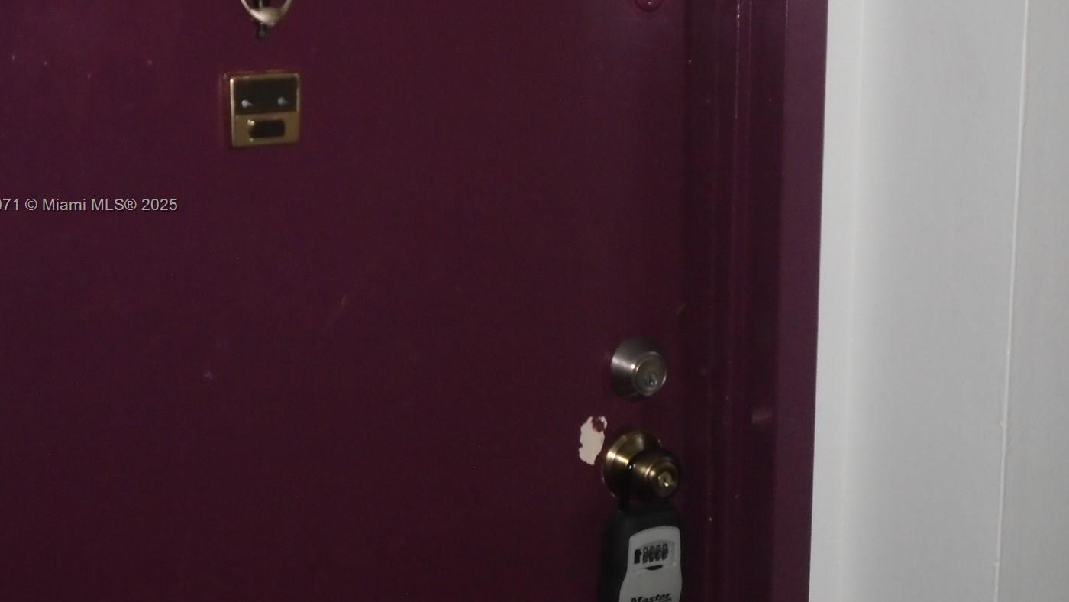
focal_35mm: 61
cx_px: 544
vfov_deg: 19.7
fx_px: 1729
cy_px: 206
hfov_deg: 34.3
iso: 400
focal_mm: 8.7
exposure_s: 1/50
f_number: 4.5
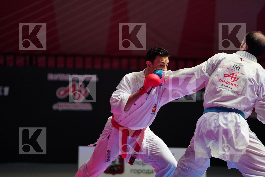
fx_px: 1472
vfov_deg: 6.9
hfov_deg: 10.3
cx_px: 132
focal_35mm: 200
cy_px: 88
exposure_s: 1/1000
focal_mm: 200
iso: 2500
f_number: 2.8
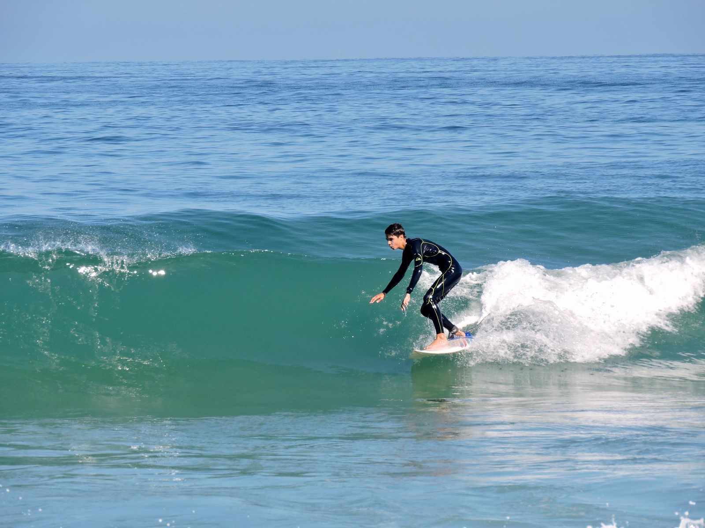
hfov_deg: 5.5
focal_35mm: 360
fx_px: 7332
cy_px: 264
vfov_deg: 4.1
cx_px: 352
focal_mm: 64.5
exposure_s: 1/400
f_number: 5.6
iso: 100
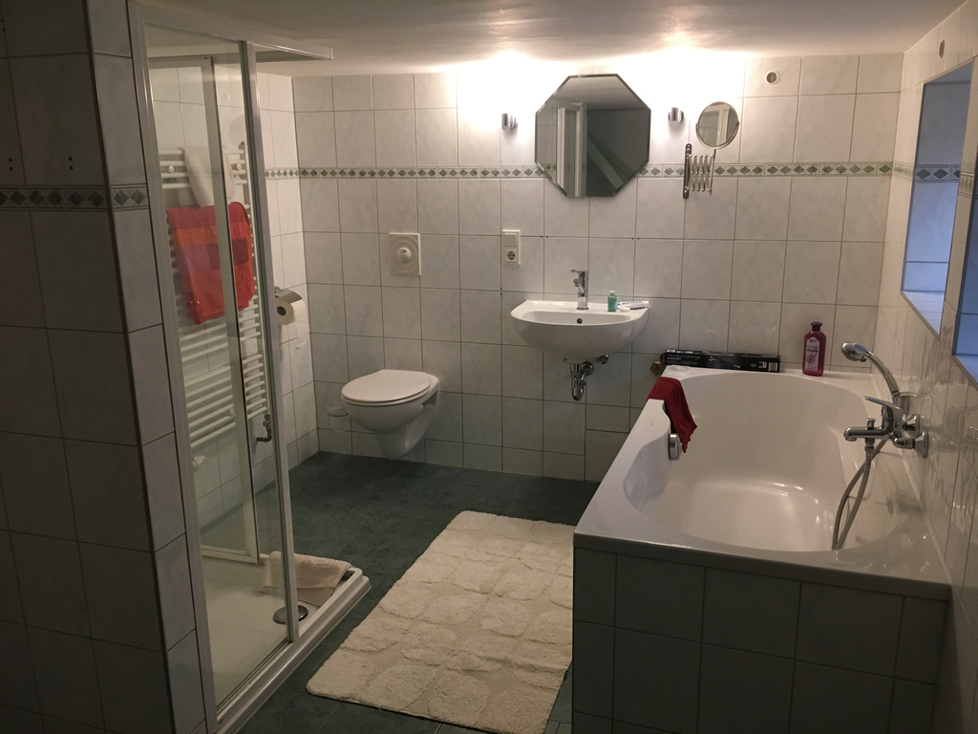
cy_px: 367
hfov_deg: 61.7
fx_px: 819
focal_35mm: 29
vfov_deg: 48.2
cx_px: 489
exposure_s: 1/33
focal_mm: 4.15
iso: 160
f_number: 2.2
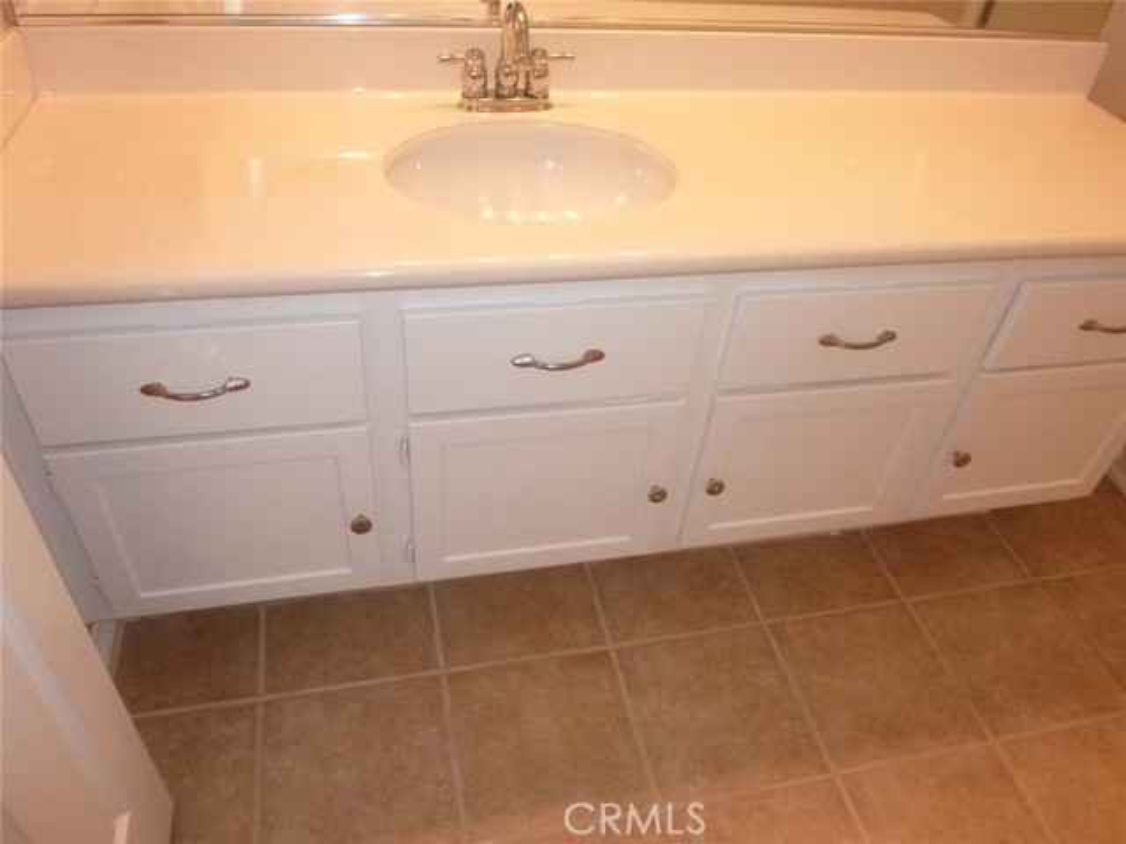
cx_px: 563
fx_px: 813
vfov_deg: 54.9
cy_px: 422
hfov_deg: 69.4
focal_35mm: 25
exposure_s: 1/30
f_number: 3.3
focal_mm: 4.5
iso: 250
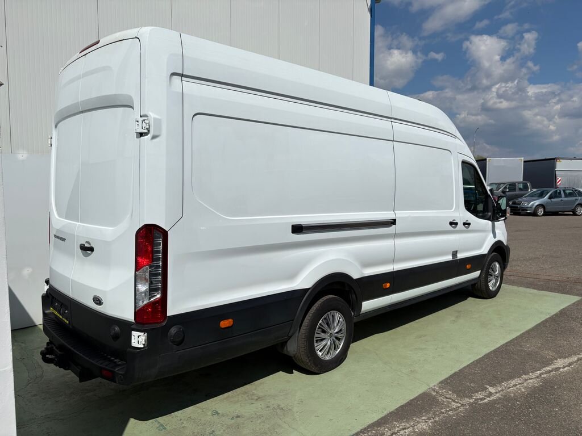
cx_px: 291
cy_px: 218
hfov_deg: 67.3
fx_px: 437
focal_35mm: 26
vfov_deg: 53.1
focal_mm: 5.96
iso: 40
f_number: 1.6
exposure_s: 1/14493
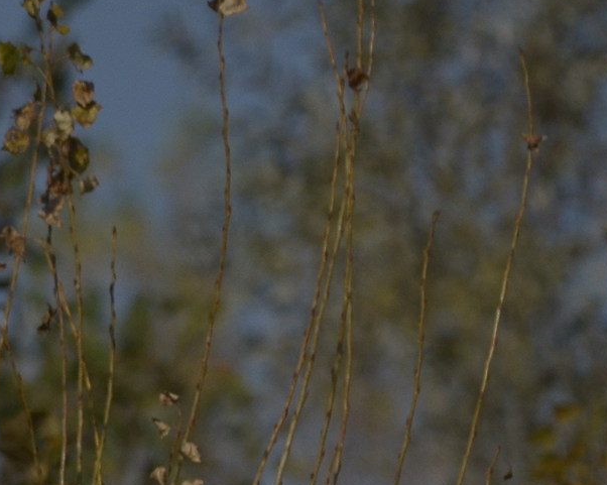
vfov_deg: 0.7
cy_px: 484
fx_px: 42269
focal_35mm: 2354
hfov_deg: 0.8
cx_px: -525
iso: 400
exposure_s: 1/5000
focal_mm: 420
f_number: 8
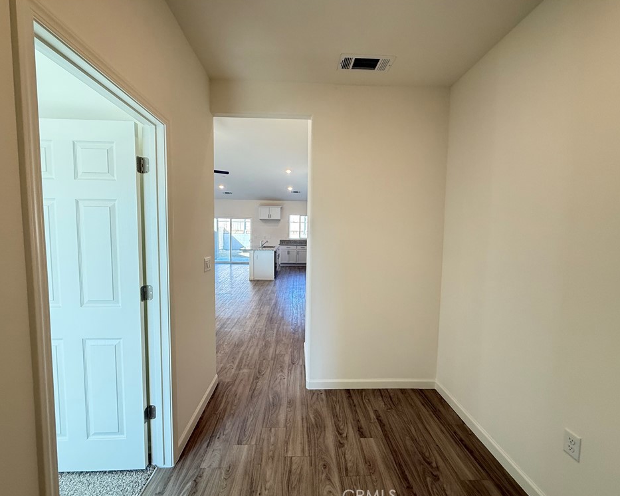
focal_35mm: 15
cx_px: 308
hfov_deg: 96.8
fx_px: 275
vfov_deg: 84.0
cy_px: 250
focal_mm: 2.22
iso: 250
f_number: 2.2
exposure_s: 1/120
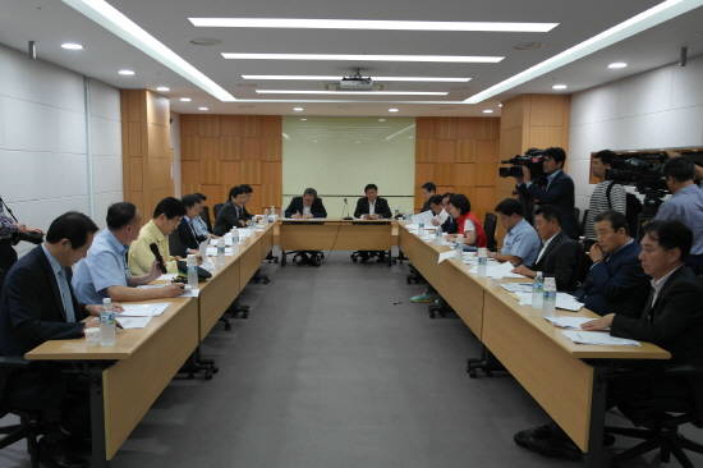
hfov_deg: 62.0
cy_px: 234
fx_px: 585
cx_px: 352
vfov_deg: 43.6
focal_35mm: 30
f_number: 3.5
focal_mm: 20
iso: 400
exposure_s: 1/50
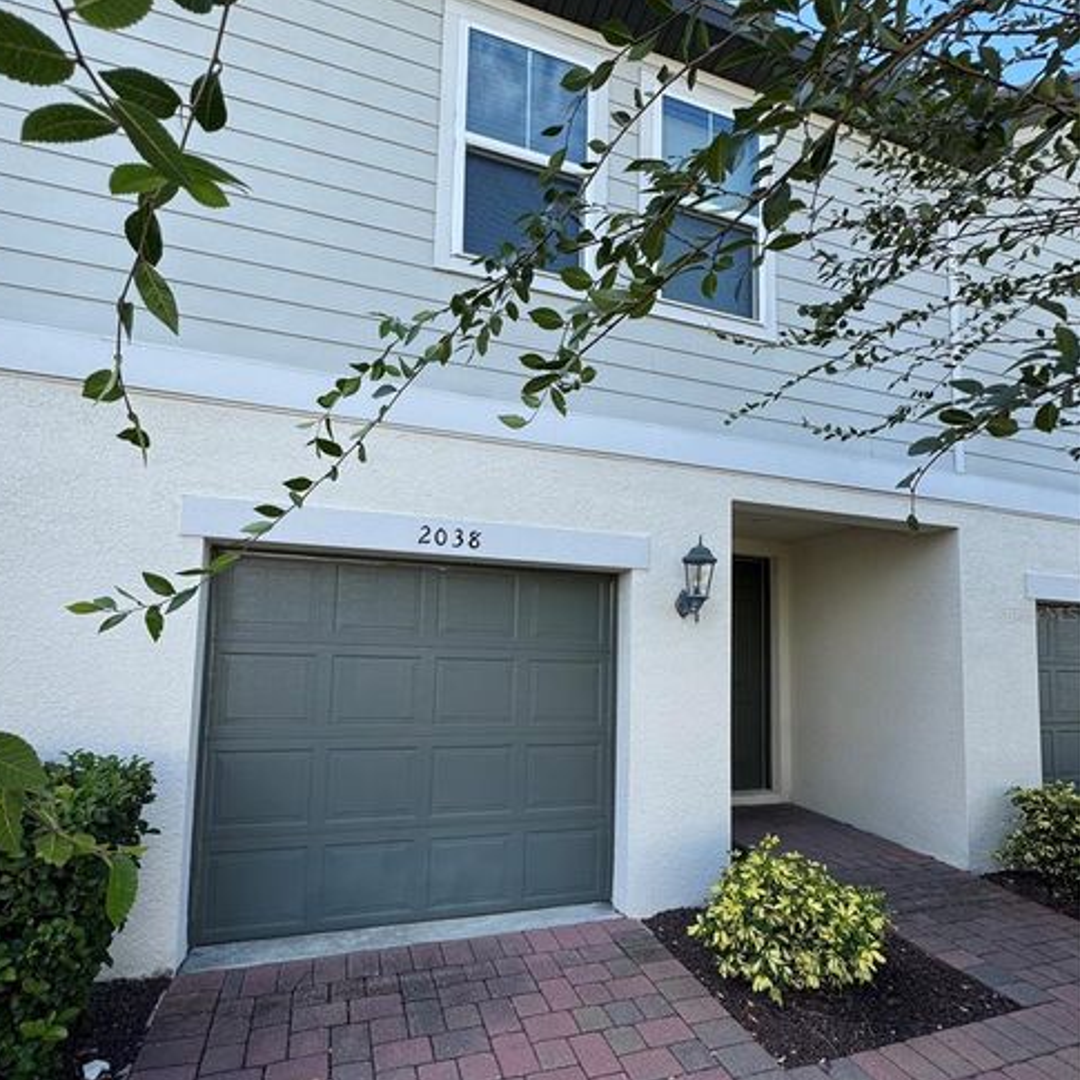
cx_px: 526
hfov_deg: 83.9
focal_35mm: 17
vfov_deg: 83.5
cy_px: 613
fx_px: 600
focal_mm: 2.22
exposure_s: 1/377
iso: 40
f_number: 2.2
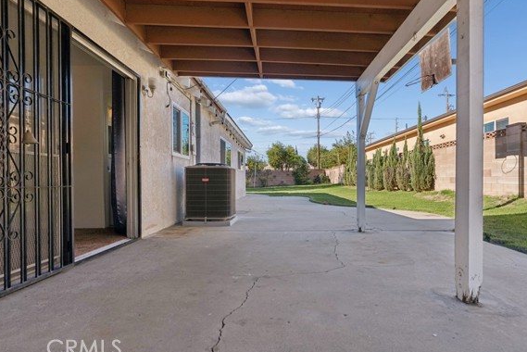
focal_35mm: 18
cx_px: 283
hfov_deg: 89.8
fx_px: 264
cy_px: 163
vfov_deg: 67.4
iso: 200
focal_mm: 16
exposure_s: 1/250
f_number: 8
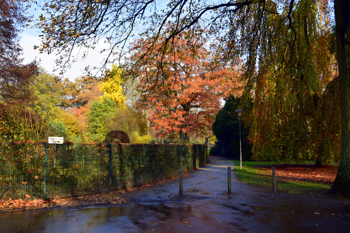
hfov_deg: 53.1
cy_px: 116
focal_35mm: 36
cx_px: 175
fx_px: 350
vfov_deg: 36.9
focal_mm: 24
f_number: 10
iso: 400
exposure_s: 1/200
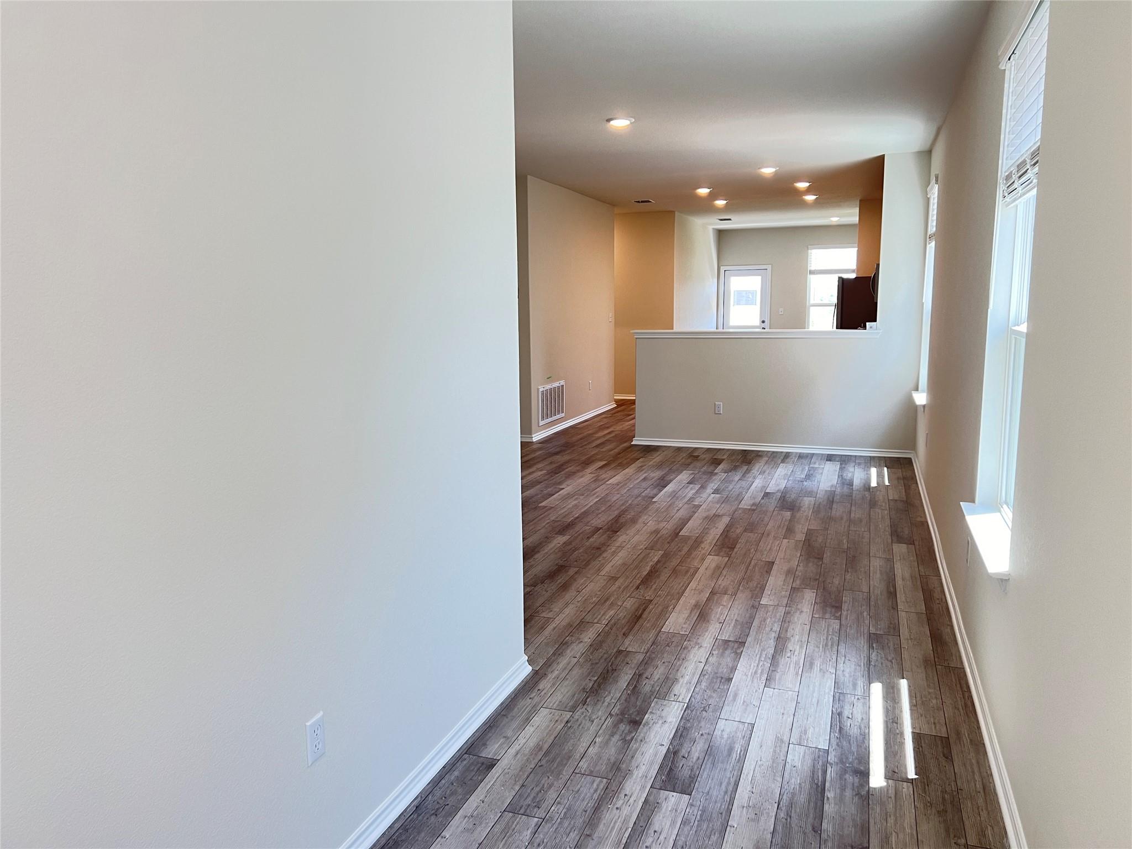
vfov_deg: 53.1
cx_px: 566
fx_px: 850
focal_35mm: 26
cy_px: 424
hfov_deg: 67.3
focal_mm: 5.7
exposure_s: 1/60
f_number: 1.5
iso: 80
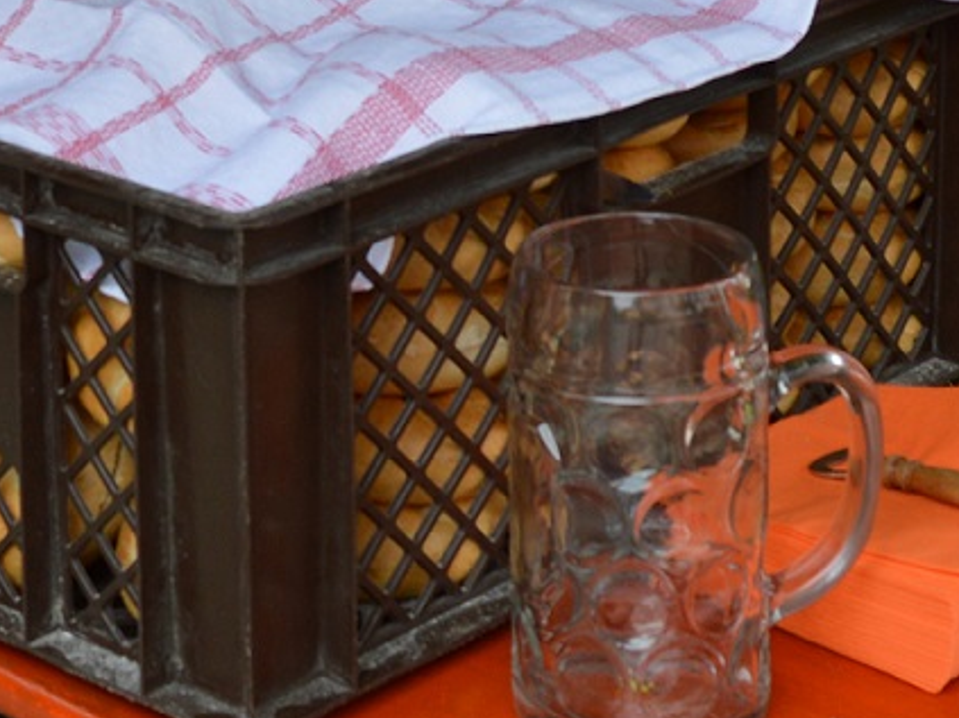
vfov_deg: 11.4
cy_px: -664
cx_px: 329
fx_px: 3268
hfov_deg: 16.7
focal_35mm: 118
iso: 100
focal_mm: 18
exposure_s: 1/80
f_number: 5.6
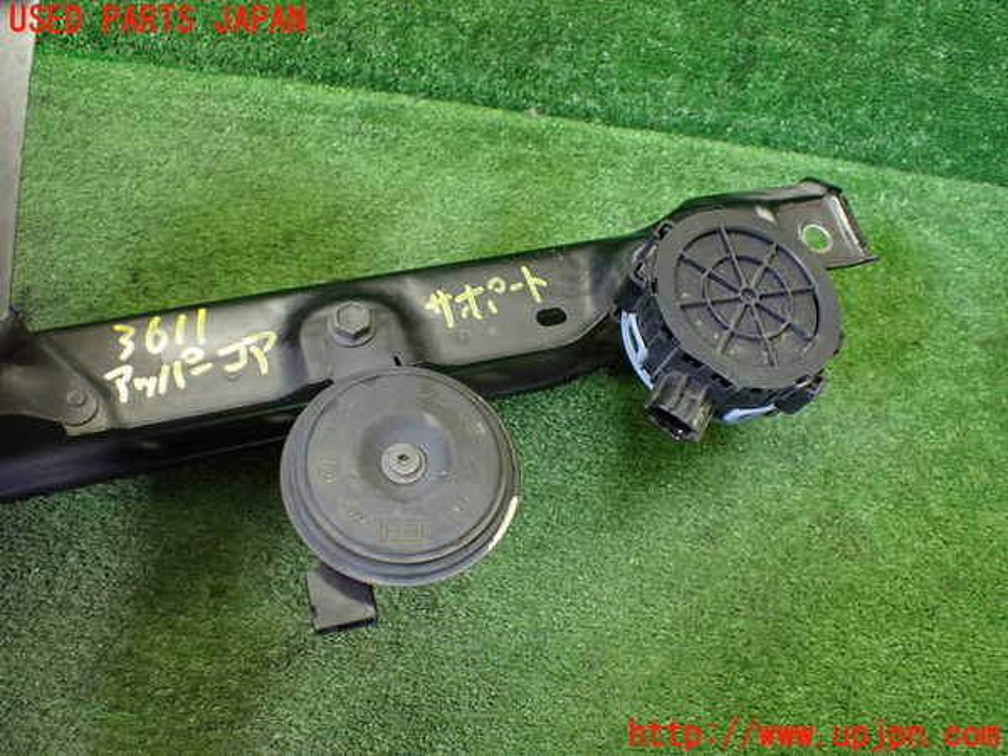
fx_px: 874
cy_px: 378
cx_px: 504
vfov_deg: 46.8
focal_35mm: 30
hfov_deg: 60.0
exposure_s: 1/125
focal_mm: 5.4
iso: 640
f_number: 2.3
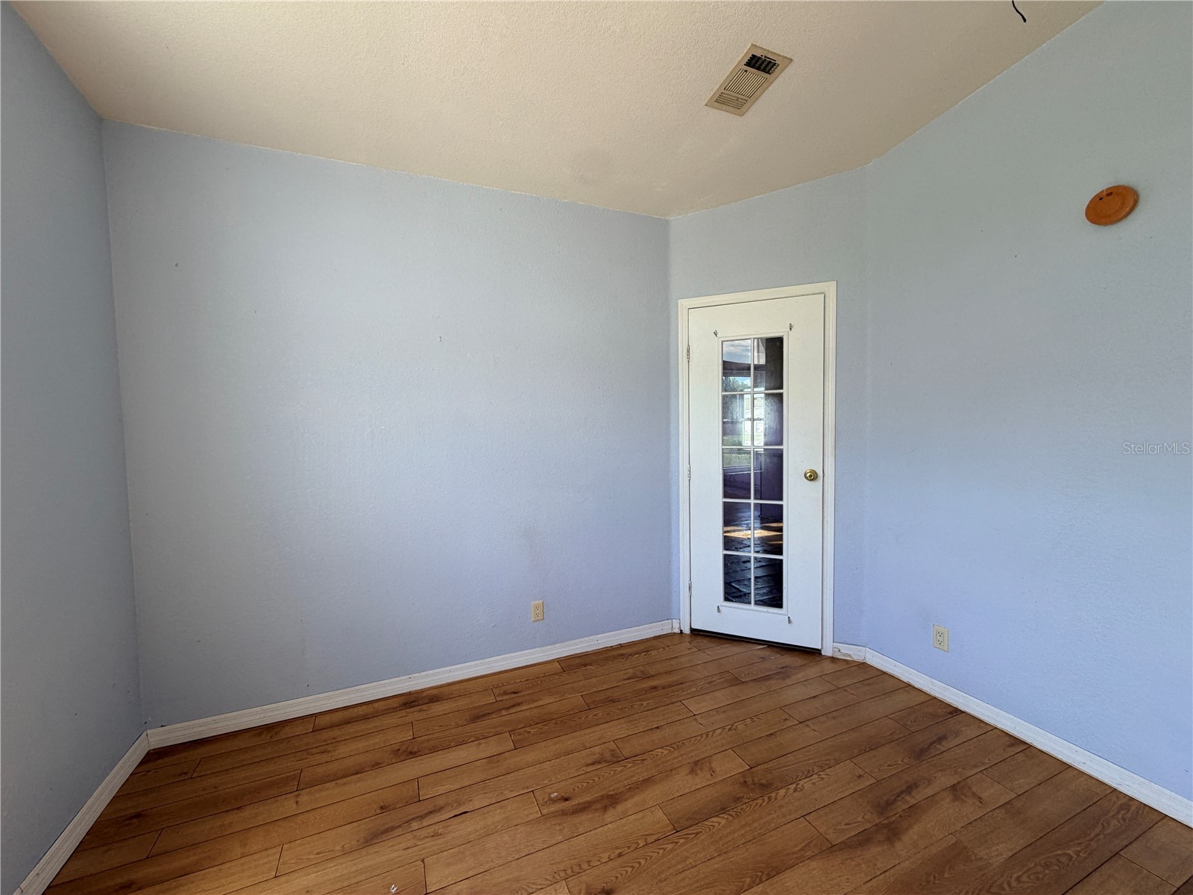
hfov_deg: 102.1
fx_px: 482
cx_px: 596
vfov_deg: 85.7
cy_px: 448
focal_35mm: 14
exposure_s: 1/121
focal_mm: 2.22
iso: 64
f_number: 2.2
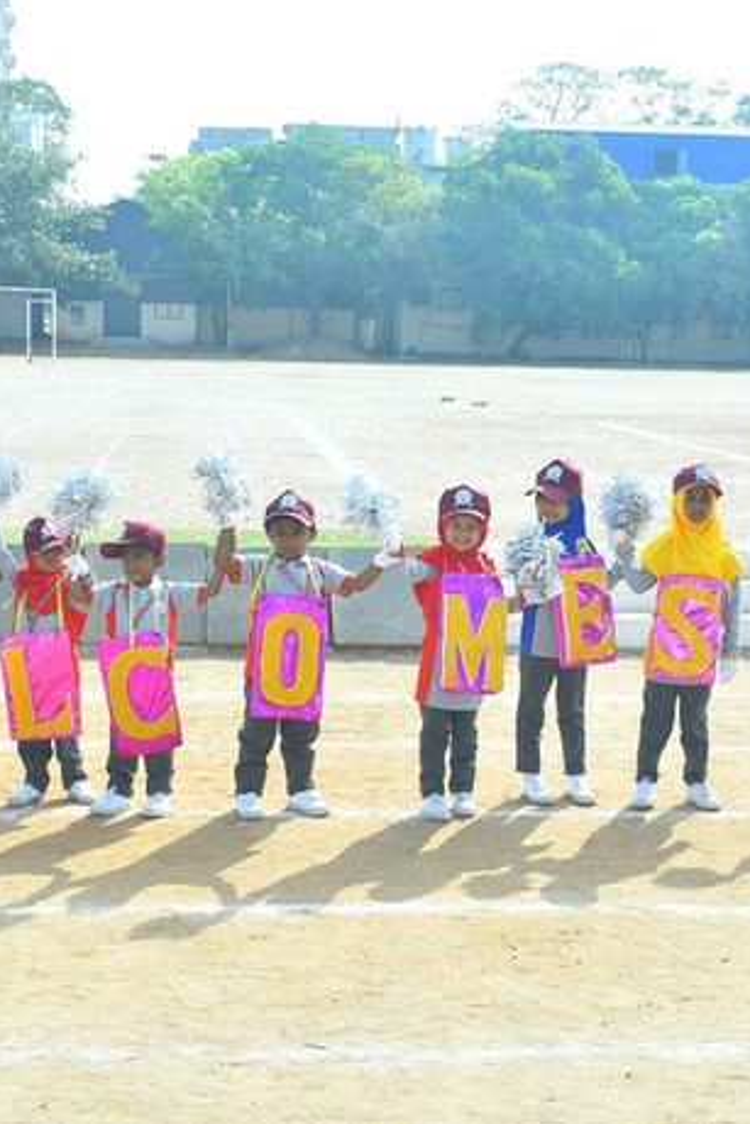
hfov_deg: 18.7
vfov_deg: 27.7
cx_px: 457
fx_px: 2279
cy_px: 558
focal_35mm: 73
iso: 125
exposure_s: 1/125
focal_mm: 32
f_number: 8
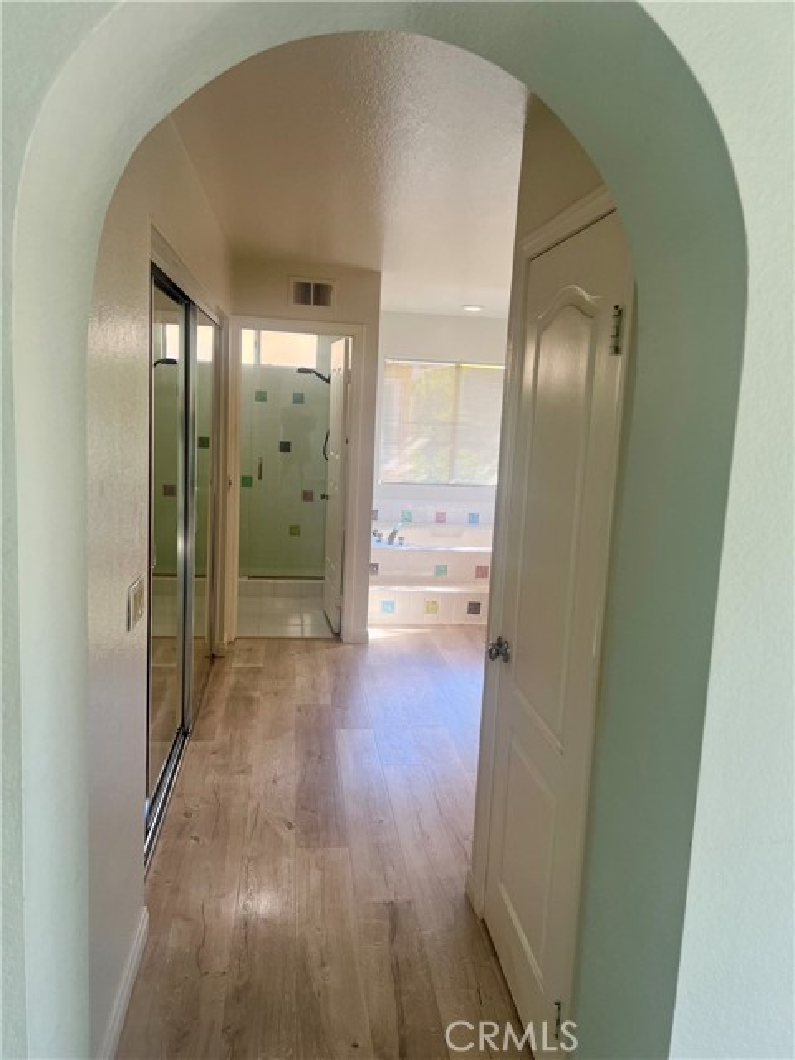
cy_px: 530
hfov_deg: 53.1
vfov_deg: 67.3
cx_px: 398
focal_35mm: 26
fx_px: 796
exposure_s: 1/120
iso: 64
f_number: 1.5
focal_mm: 5.7
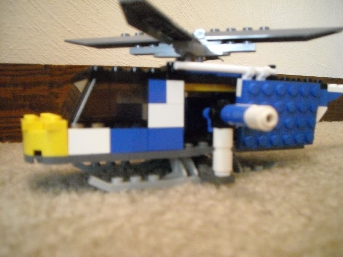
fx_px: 347
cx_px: 172
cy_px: 128
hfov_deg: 52.6
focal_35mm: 35
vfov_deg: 40.7
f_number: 2.8
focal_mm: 5.7
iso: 800
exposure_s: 1/6
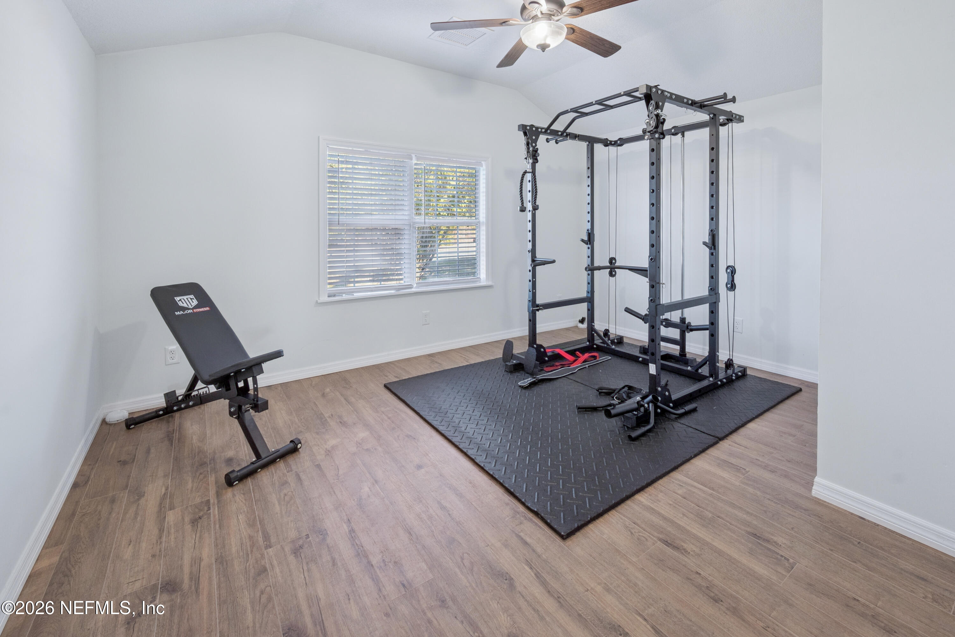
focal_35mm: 14
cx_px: 478
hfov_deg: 104.2
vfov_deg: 81.2
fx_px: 371
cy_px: 318
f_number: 8
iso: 400
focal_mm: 14
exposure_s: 1/25
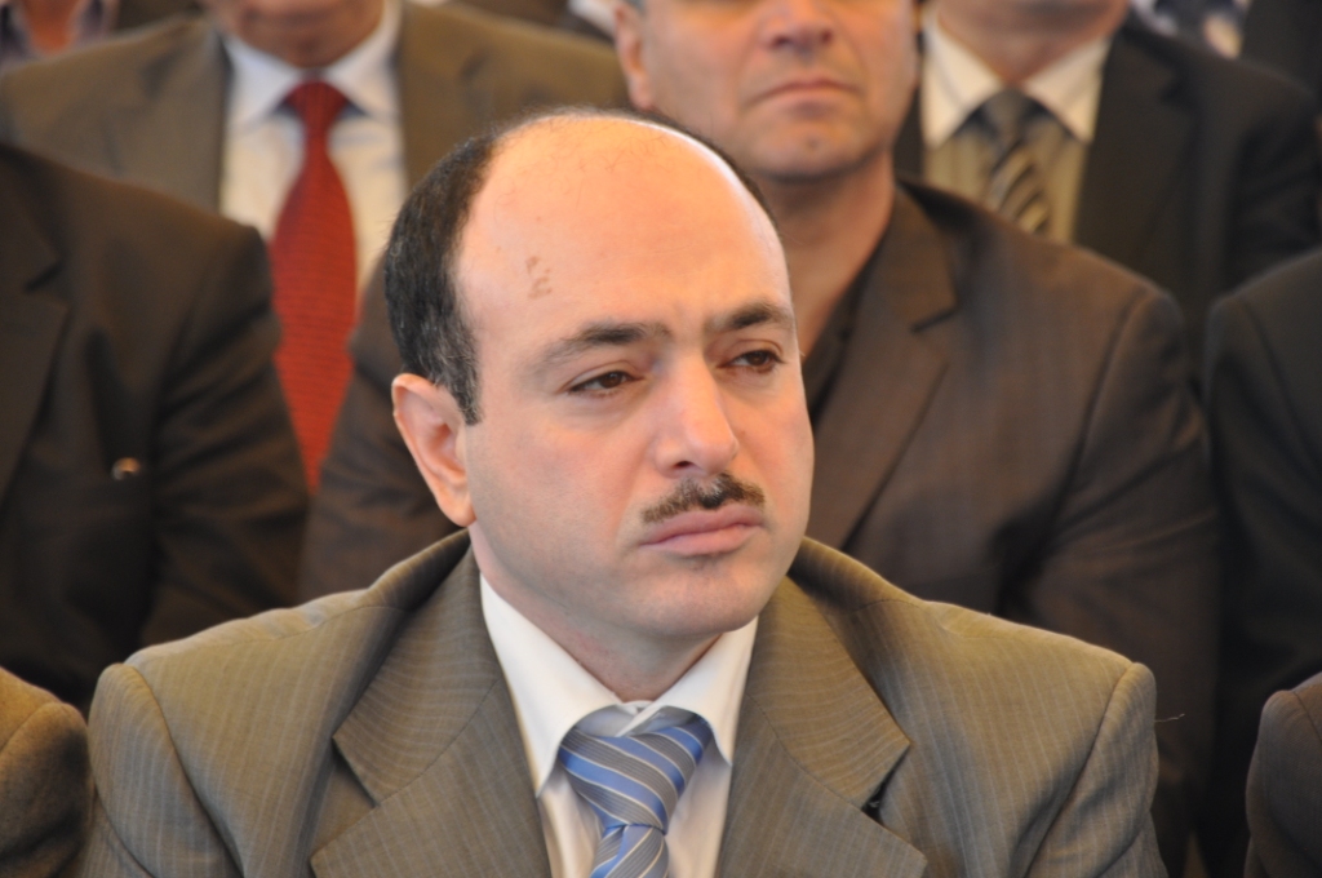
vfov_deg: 8.7
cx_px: 661
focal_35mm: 158
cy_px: 439
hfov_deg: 13.1
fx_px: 5776
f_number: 5.6
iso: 500
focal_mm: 105
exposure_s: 1/80
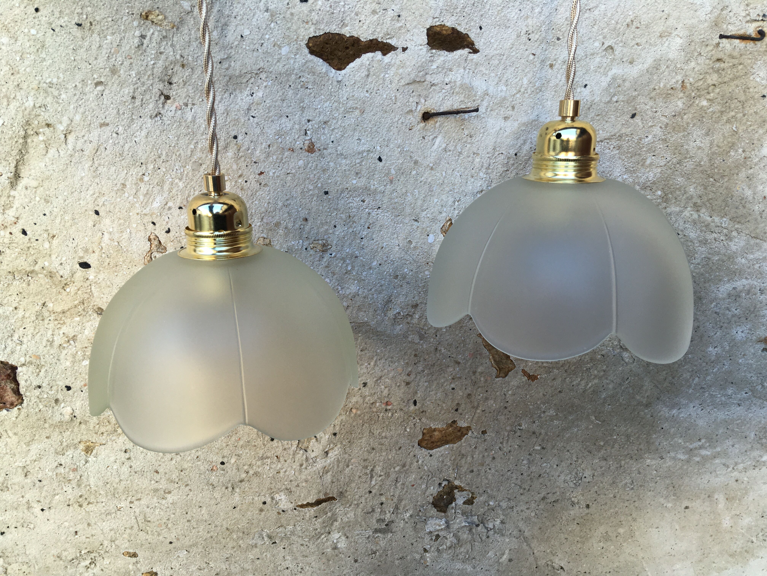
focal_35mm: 29
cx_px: 384
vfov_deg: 48.2
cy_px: 288
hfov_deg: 61.7
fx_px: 643
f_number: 2.2
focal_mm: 4.15
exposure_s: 1/100
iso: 32
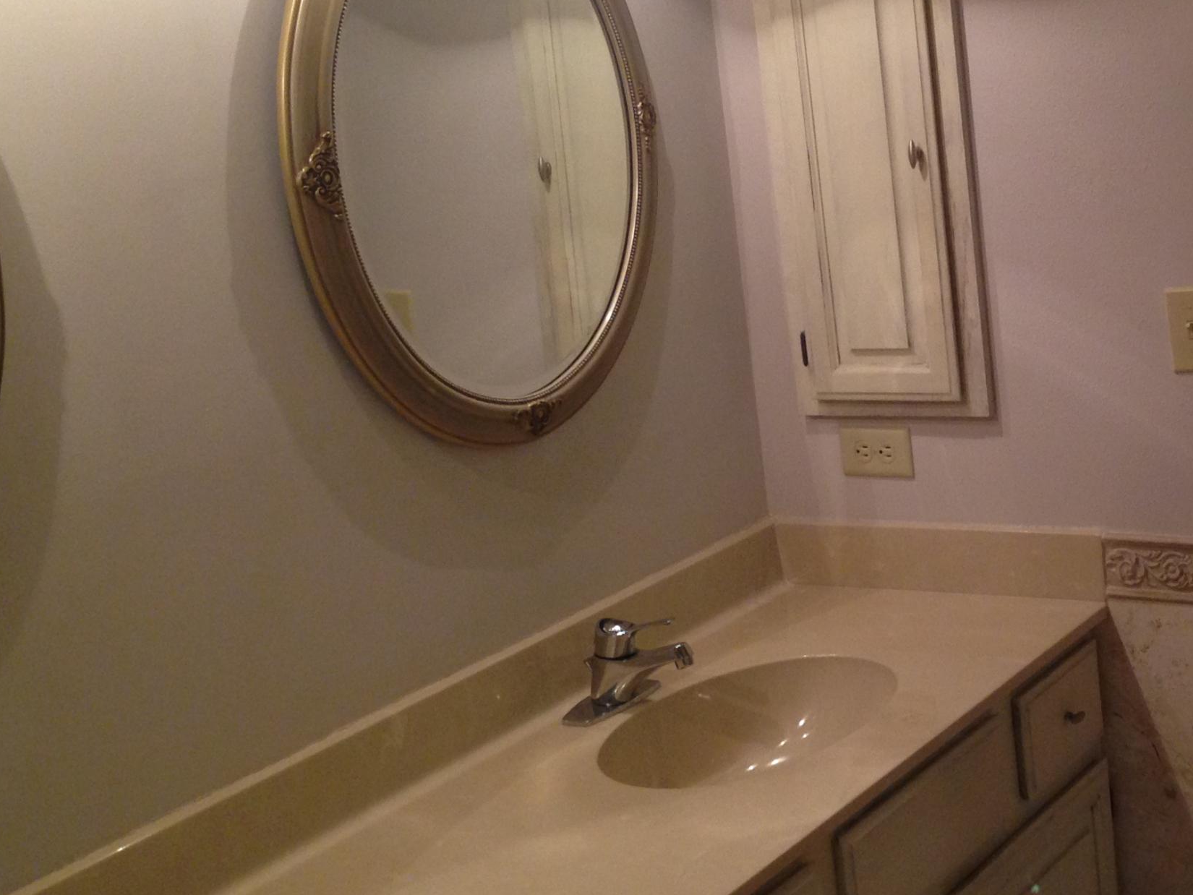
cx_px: 937
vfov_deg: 24.4
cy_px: 426
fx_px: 2068
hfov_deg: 31.4
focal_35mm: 60
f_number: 2.4
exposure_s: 1/20
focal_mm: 4.12
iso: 125
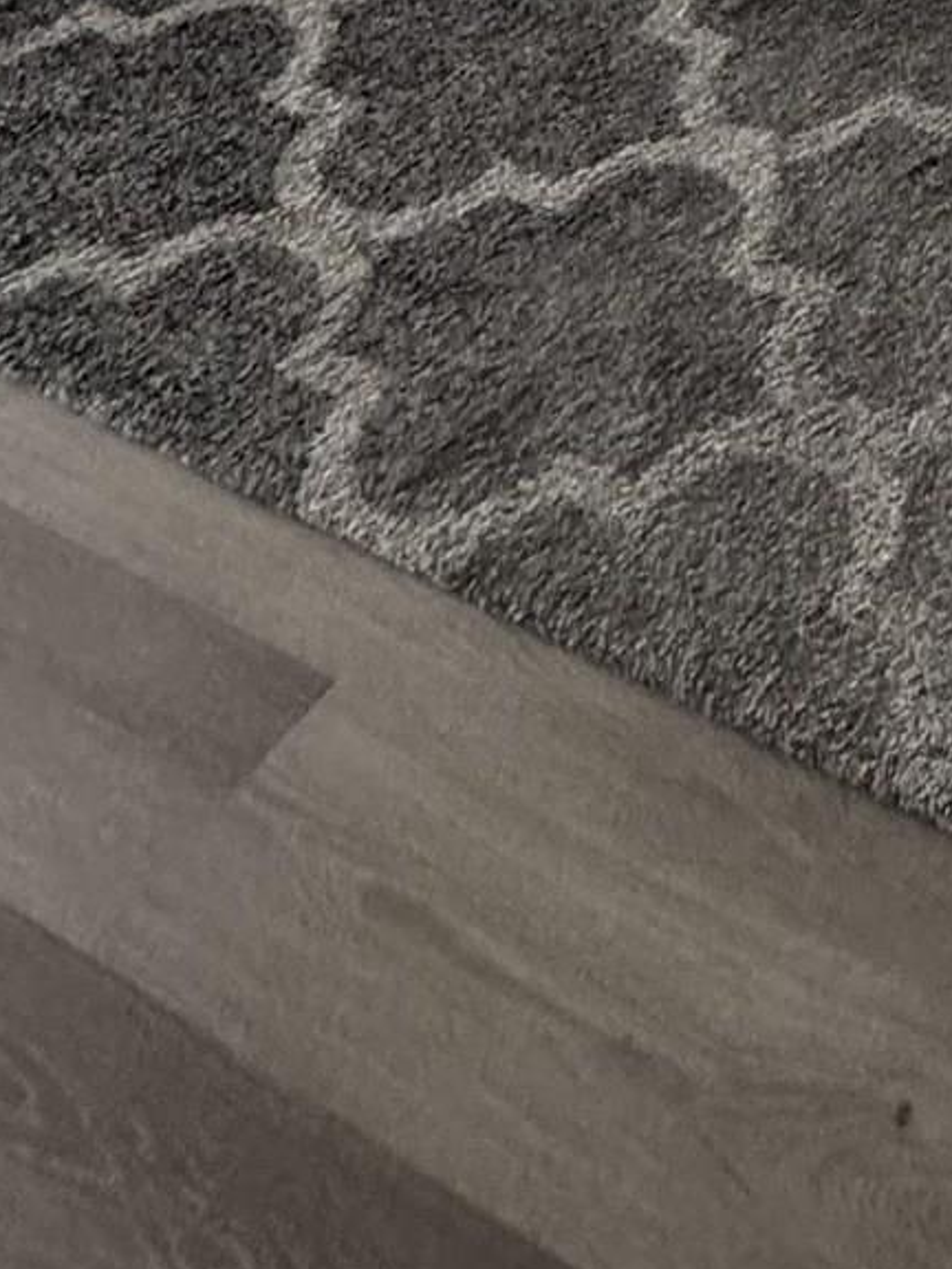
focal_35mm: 56
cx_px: 1525
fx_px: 2053
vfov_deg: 21.8
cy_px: -1011
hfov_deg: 21.0
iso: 320
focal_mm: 2.22
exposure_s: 1/78
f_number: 2.2
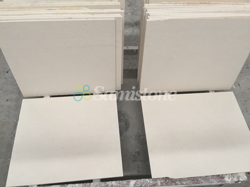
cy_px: 94
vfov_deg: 48.2
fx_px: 209
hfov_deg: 61.7
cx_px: 125
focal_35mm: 29
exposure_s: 1/33
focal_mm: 4.15
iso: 125
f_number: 2.2
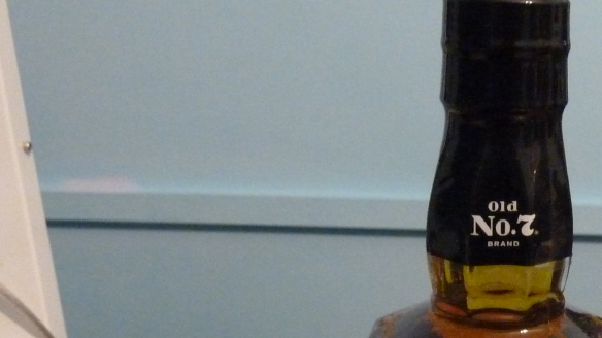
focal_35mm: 56
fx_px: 894
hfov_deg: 35.5
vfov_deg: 20.0
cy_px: 416
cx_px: 514
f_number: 3.3
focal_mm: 4.1
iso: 800
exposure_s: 1/4
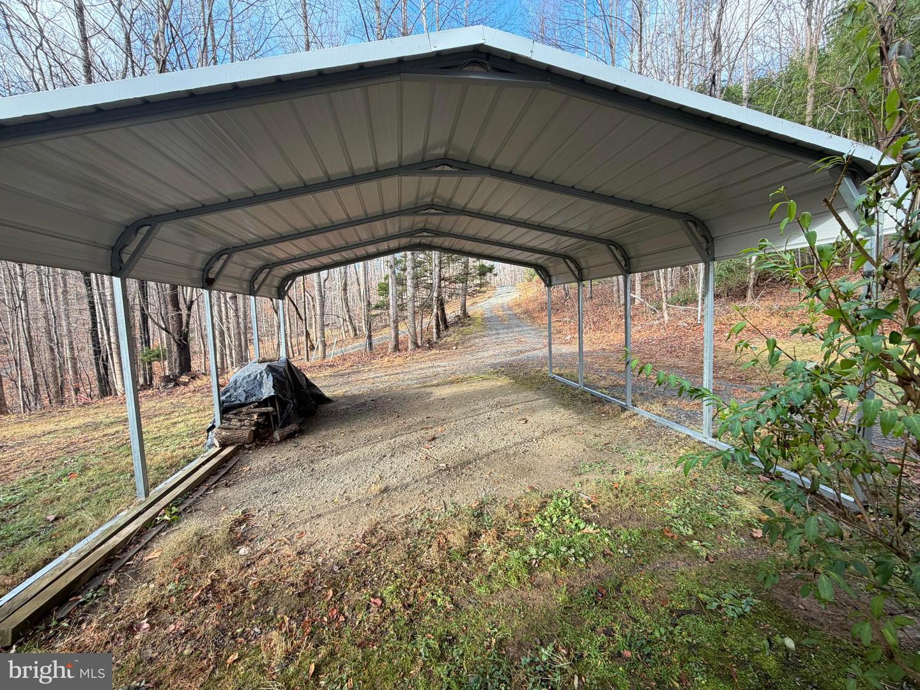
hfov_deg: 102.1
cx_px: 460
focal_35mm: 14
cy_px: 345
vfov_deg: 85.7
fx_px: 372
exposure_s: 1/121
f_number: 2.2
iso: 50
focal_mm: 2.22
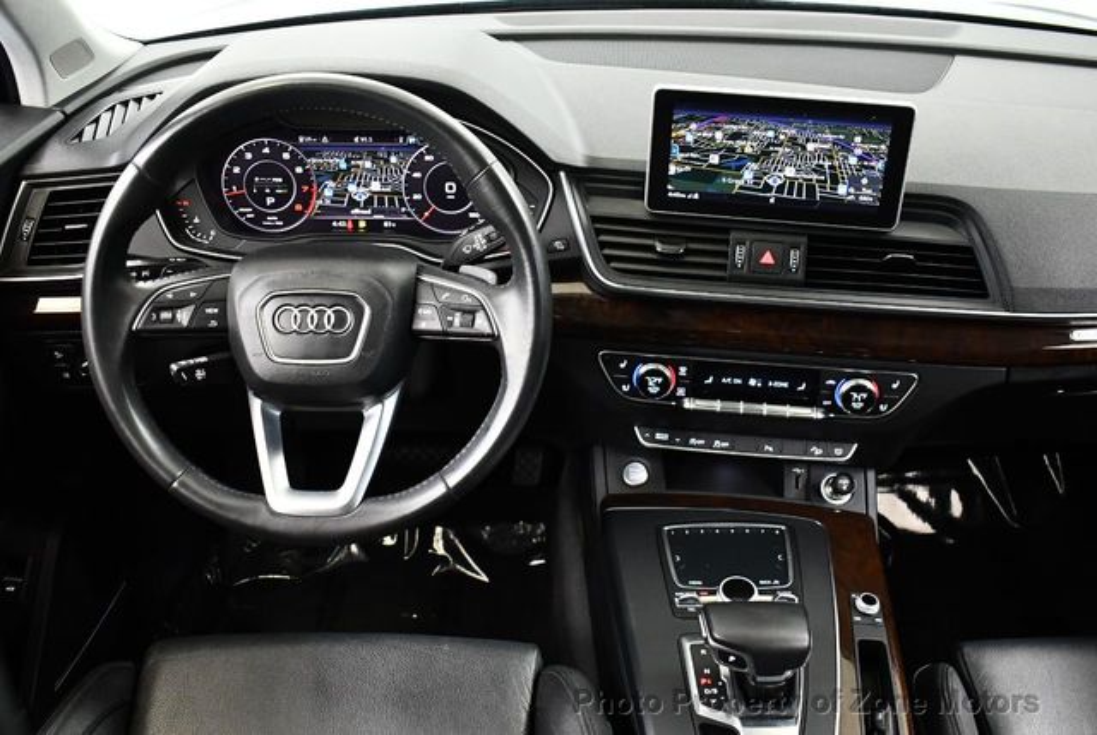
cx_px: 548
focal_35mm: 36
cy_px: 368
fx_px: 1099
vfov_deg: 37.0
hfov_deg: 53.1
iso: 3200
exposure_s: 1/80
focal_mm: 18
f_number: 3.5
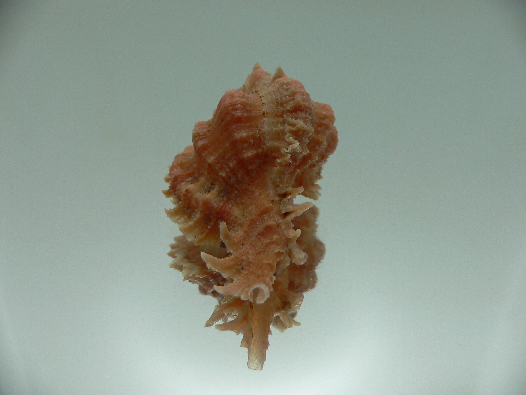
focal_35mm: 35
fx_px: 532
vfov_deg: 40.7
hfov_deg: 52.6
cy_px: 198
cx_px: 263
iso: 80
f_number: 2.8
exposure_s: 1/100
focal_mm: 4.6
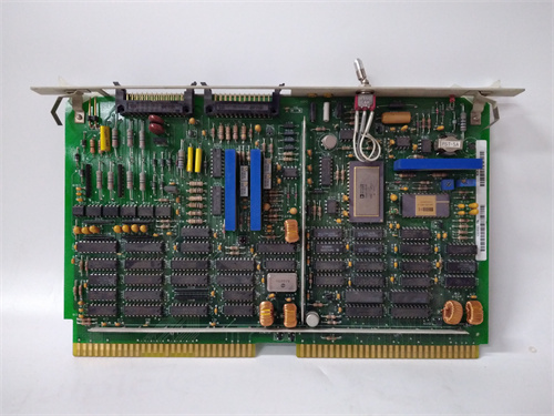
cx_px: 277
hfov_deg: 65.3
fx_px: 432
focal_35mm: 27
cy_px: 208
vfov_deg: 51.4
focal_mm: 3.79
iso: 695
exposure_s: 1/33
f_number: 2
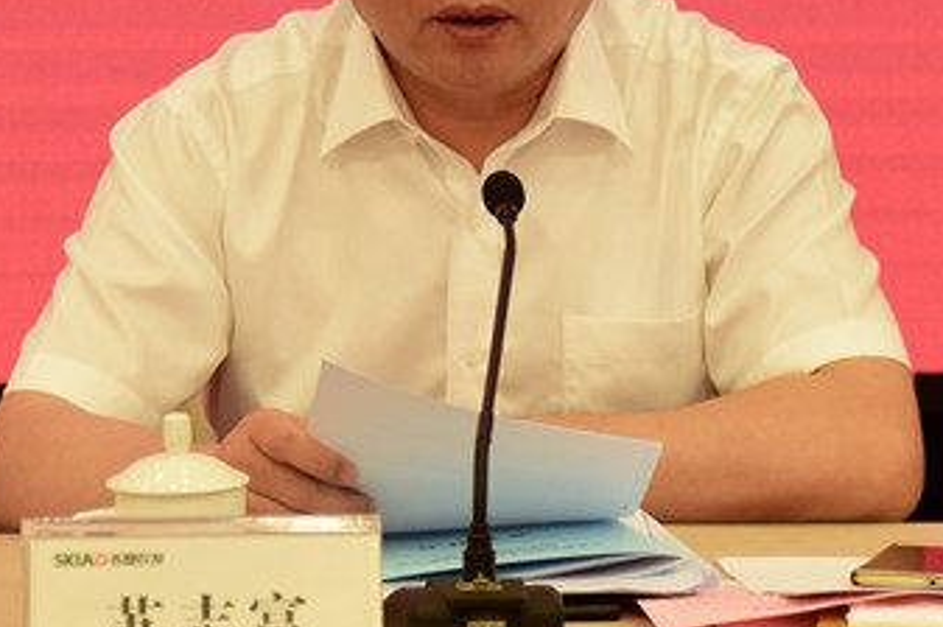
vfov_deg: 8.3
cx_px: 442
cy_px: 146
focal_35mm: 164
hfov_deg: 12.5
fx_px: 4292
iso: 2500
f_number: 4.5
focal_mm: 92
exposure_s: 1/100
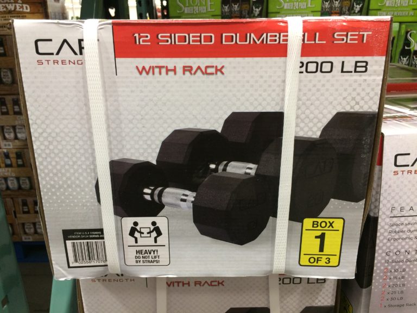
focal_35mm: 29
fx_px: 349
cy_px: 156
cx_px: 208
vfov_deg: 48.2
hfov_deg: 61.7
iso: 125
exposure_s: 1/30
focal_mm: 4.15
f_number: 2.2
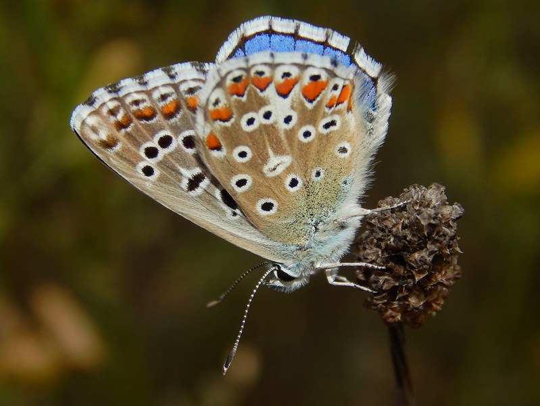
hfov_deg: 13.9
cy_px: 203
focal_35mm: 142
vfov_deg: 10.5
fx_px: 2216
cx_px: 270
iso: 125
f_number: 9.8
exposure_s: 1/200
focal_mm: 25.3
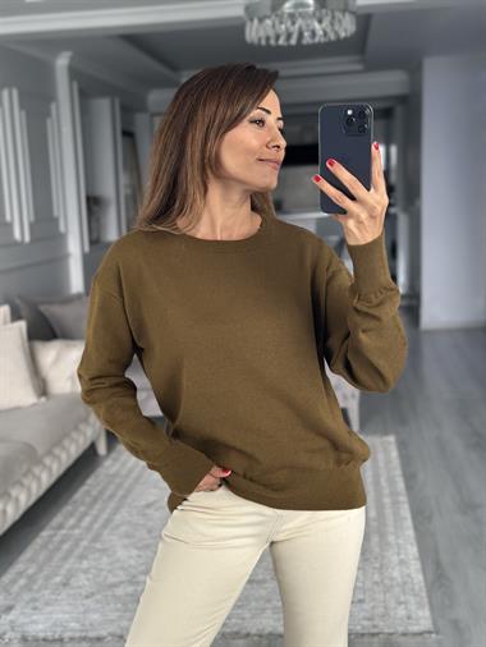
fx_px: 898
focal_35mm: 48
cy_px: 324
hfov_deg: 30.3
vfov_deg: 39.6
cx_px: 243
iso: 320
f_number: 1.78
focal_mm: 6.86
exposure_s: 1/60
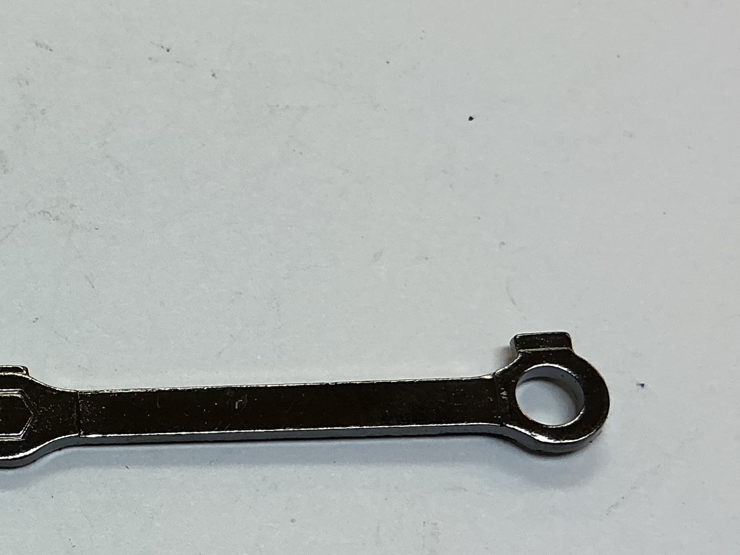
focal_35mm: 74
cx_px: -59
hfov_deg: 24.7
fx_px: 1582
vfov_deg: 19.8
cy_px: 406
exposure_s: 1/100
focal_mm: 3
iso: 20
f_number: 1.8
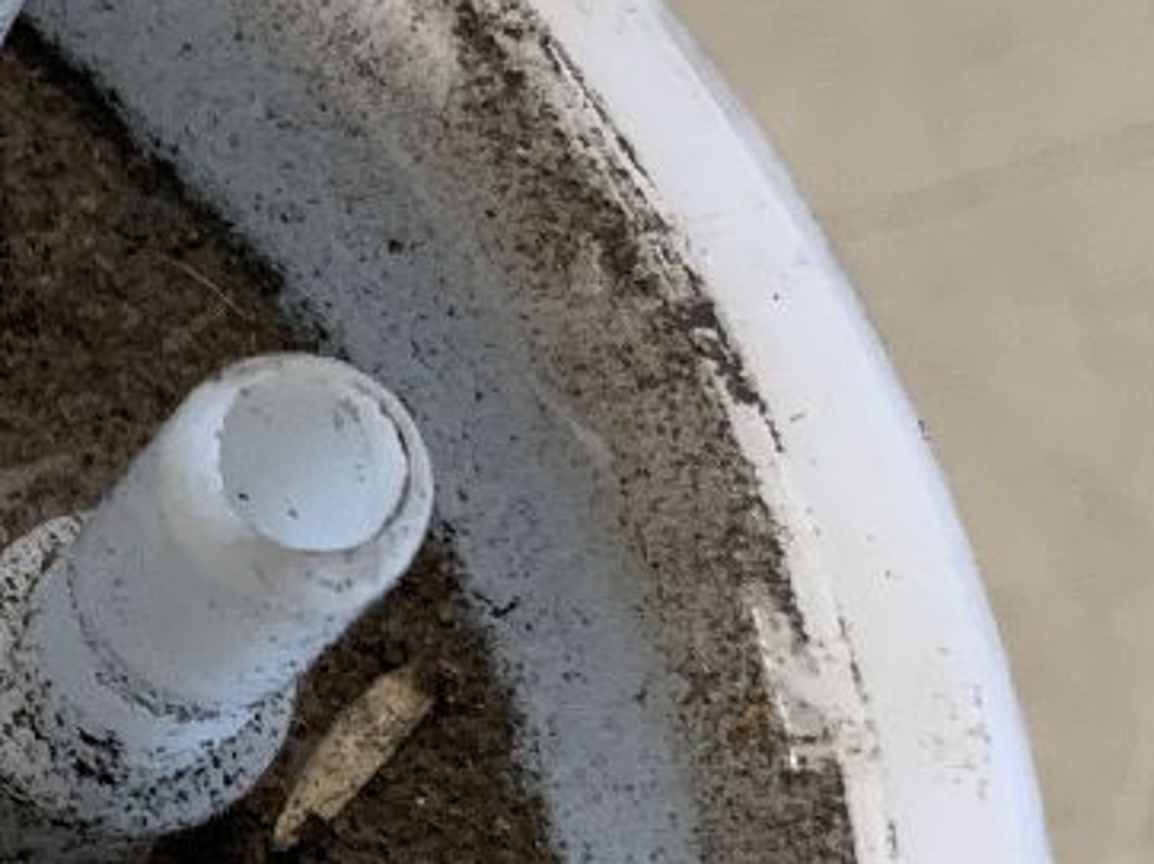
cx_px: -945
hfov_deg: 12.9
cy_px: 671
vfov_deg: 10.7
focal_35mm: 138
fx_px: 4597
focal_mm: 4.25
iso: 64
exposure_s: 1/50
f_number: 1.8
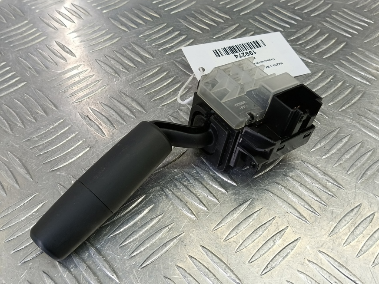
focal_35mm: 27
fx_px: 296
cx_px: 184
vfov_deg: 51.3
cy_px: 148
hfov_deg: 65.3
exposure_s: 1/50
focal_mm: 4.11
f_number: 1.6
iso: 122
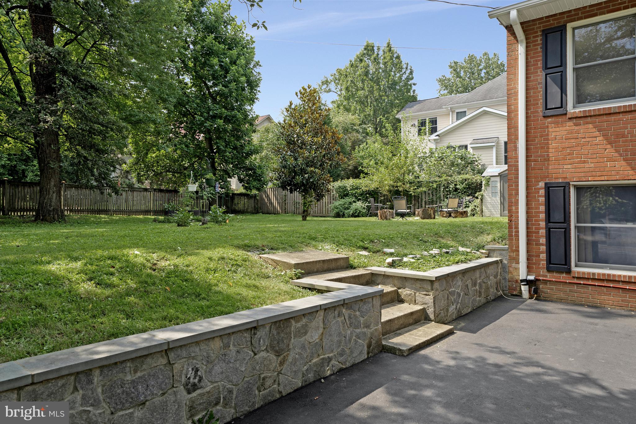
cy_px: 212
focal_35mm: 24
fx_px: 424
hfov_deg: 73.7
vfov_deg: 53.1
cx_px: 318
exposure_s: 1/50
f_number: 8
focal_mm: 24
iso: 100
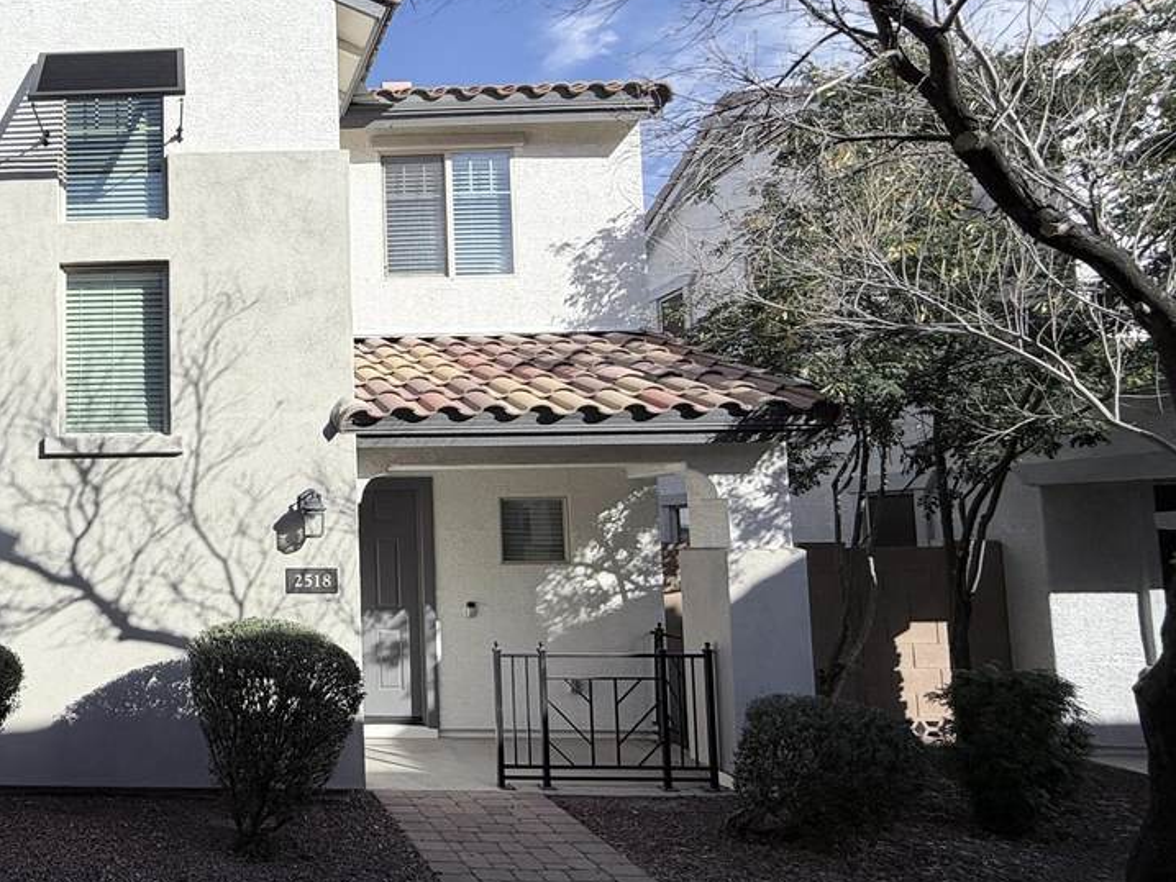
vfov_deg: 54.8
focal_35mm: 25
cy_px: 472
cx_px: 130
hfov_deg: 59.6
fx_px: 849
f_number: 2.2
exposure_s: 1/853
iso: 20
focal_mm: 2.22
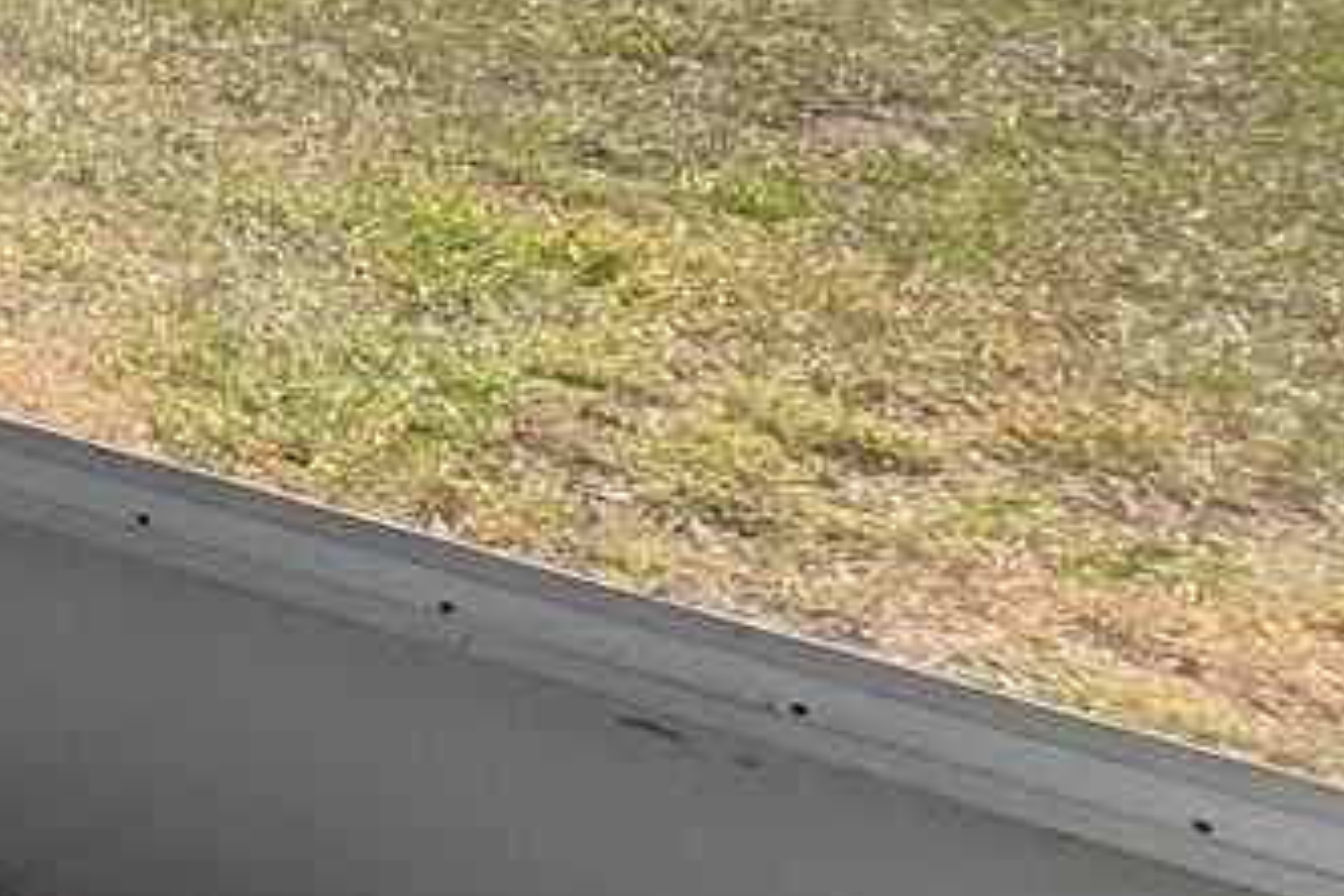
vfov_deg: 19.2
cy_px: -303
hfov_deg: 16.7
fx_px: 2426
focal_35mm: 65
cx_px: -1655
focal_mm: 1.74
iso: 50
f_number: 2.2
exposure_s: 1/1040
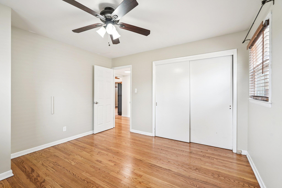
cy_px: 94
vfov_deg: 73.7
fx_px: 125
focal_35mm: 16
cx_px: 141
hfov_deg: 96.7
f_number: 7.1
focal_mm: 16
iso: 320
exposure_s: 1/20
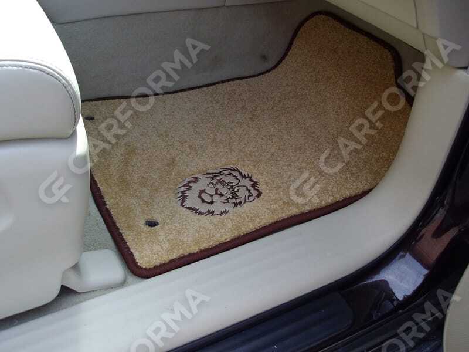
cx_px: 234
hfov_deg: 51.4
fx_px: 488
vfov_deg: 39.7
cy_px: 176
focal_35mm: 36
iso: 80
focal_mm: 6
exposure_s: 1/160
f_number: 2.7
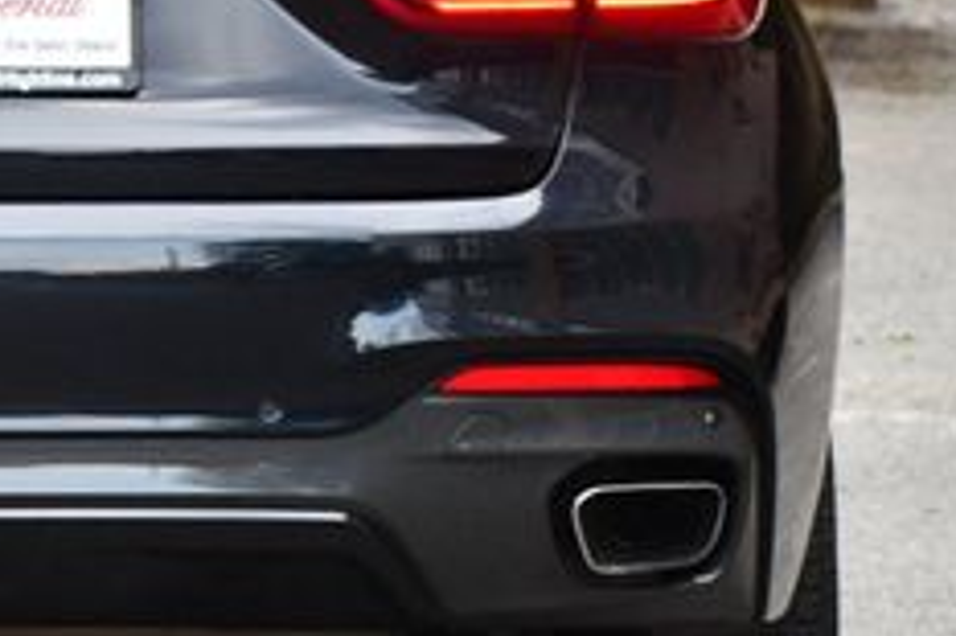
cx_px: -70
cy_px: 135
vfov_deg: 3.4
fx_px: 10721
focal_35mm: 404
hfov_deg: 5.1
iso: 800
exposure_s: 1/250
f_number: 4.8
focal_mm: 98
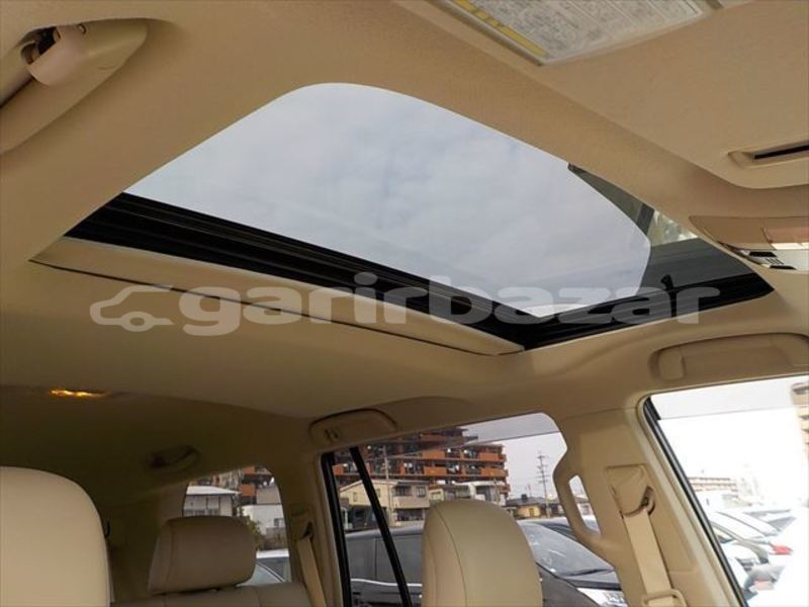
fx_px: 701
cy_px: 304
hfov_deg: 60.0
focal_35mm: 30
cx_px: 404
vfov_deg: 46.8
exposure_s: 1/200
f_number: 3.3
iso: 125
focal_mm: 4.1
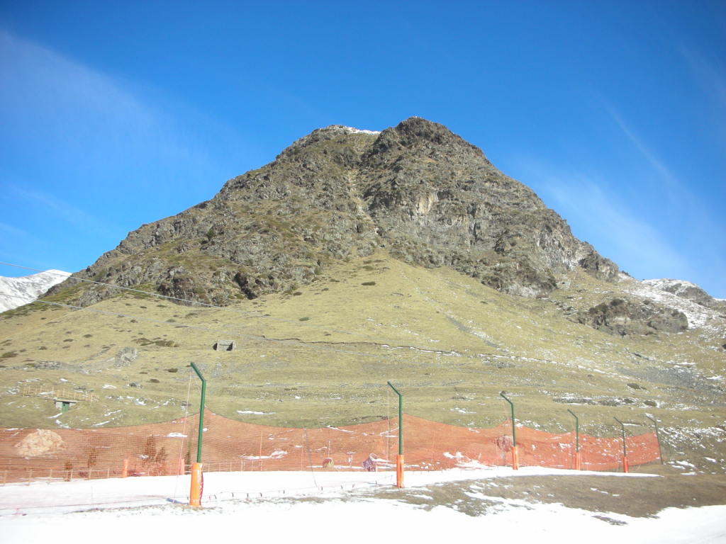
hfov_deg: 52.6
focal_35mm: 35
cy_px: 272
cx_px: 363
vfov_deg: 40.7
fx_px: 734
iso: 50
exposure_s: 1/55.3
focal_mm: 5.8
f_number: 8.5
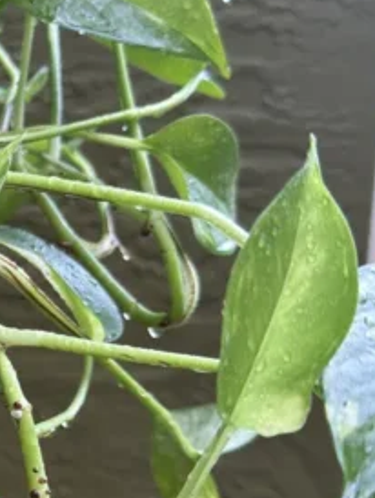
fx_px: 1010
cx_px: -131
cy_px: 351
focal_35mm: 70
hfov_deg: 19.2
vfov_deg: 27.5
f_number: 1.78
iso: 125
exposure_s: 1/108
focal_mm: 6.76
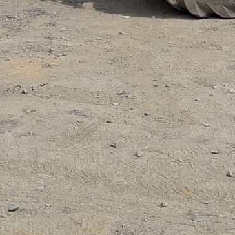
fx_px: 1098
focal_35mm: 143
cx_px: 101
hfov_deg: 12.2
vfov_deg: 11.6
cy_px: -143
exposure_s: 1/1669
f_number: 1.8
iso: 50
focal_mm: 5.54
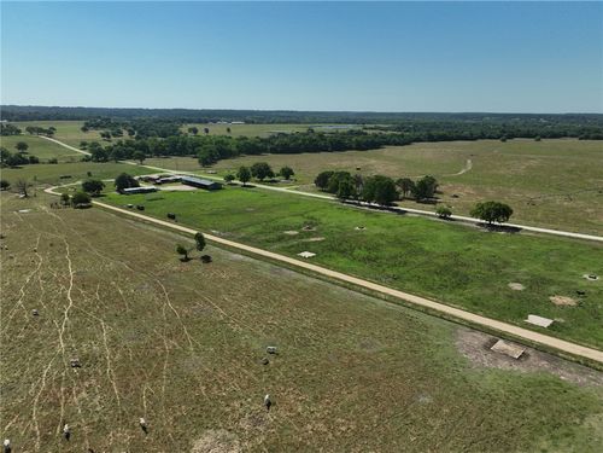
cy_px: 226
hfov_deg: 71.6
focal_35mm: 24
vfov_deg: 56.8
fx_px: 418
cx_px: 302
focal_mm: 12.29
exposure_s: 1/3200
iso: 150
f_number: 2.8
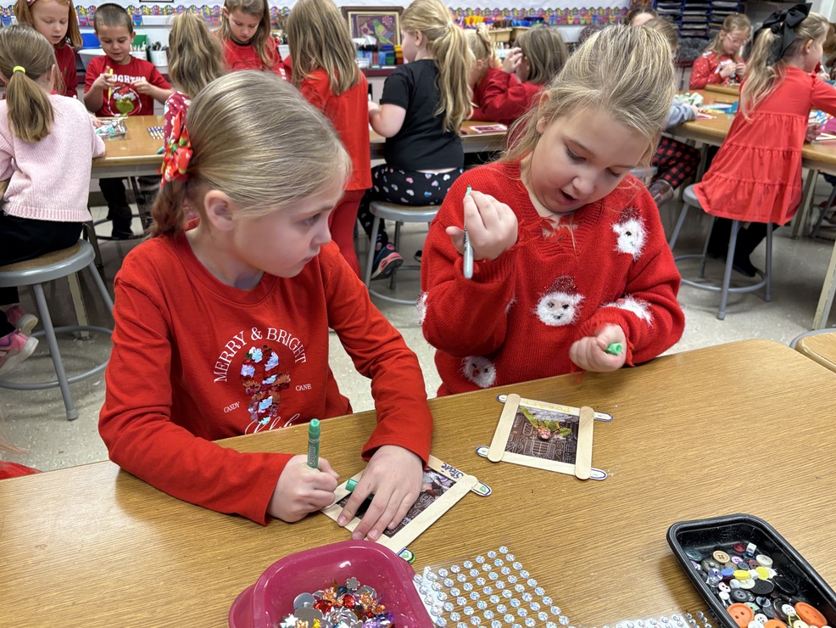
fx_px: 652
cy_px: 324
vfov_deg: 51.4
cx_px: 419
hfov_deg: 65.3
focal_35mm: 27
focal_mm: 5.96
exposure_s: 1/60
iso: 200
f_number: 1.6
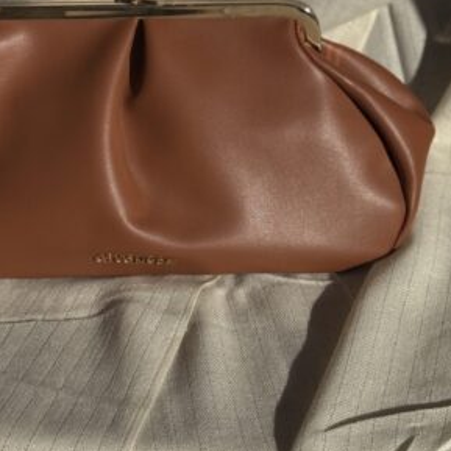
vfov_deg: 20.4
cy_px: 82
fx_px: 1238
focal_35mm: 84
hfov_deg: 20.5
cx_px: 123
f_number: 1.78
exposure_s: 1/12500
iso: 64
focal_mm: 6.76
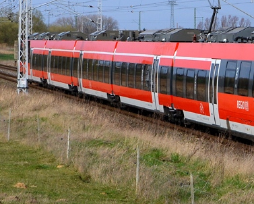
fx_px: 1346
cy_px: 14
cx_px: 121
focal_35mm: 179
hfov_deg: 10.8
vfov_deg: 8.6
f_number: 7.1
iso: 250
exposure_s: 1/800
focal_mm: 40
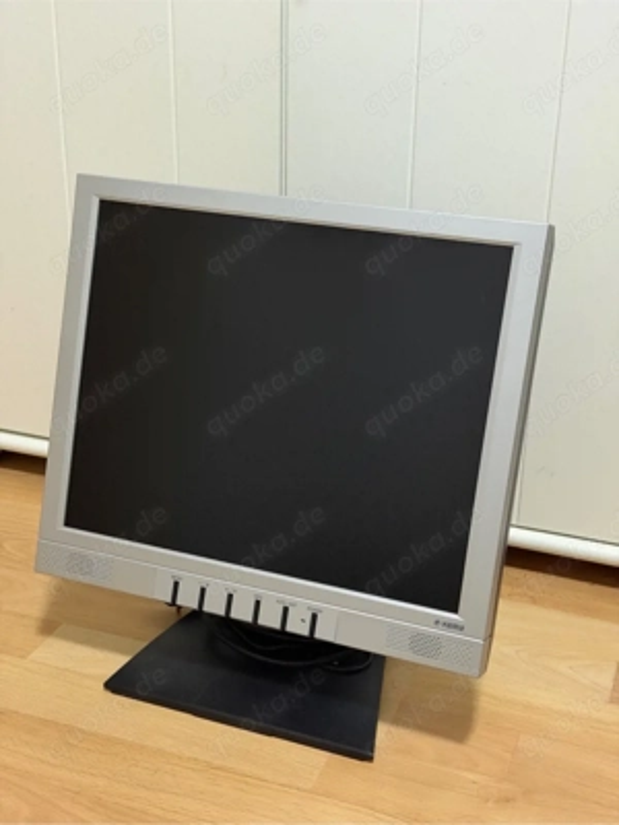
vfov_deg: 39.7
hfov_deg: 30.3
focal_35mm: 48
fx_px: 1144
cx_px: 310
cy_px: 412
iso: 800
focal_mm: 6.76
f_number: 1.78
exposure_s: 1/27
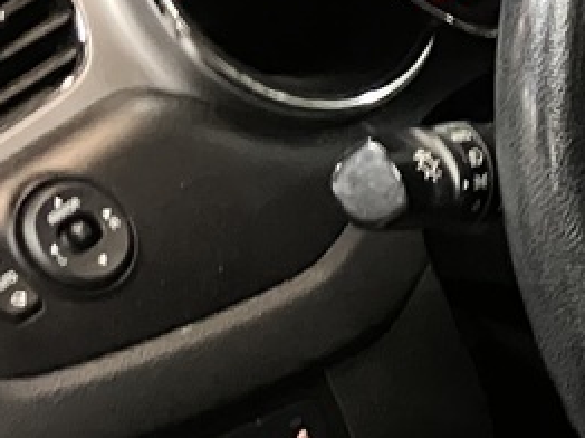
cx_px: 1300
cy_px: 360
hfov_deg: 11.2
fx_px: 2600
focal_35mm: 154
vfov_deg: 9.6
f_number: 1.8
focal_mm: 3.99
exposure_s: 1/25
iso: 500
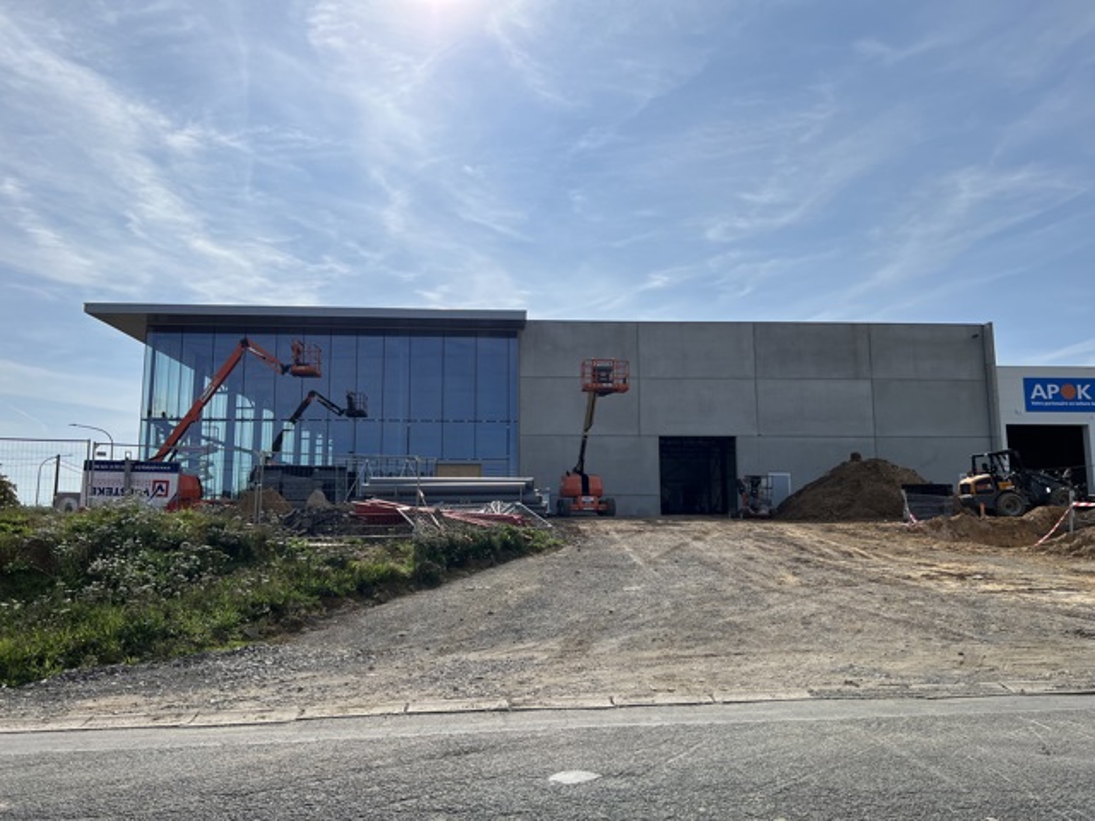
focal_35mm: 26
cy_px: 410
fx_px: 822
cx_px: 548
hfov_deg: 67.3
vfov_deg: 53.1
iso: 50
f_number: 1.5
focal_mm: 5.7
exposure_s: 1/11364
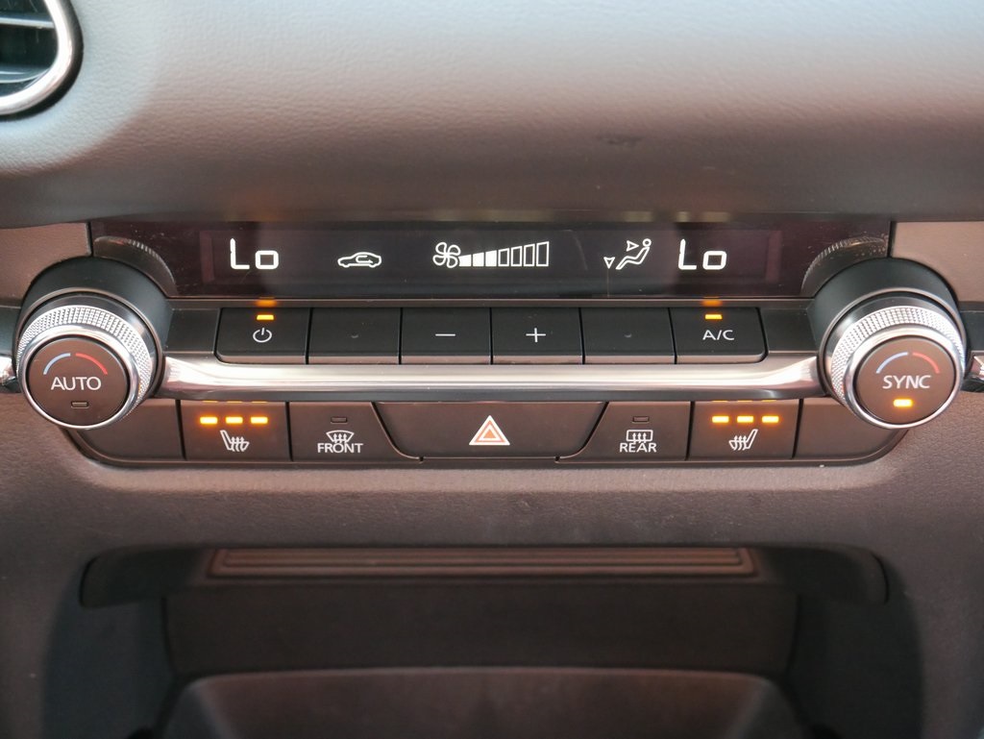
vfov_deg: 23.7
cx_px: 492
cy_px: 370
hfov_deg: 31.2
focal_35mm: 62
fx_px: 1763
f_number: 5.4
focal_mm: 31
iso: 3200
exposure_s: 1/50
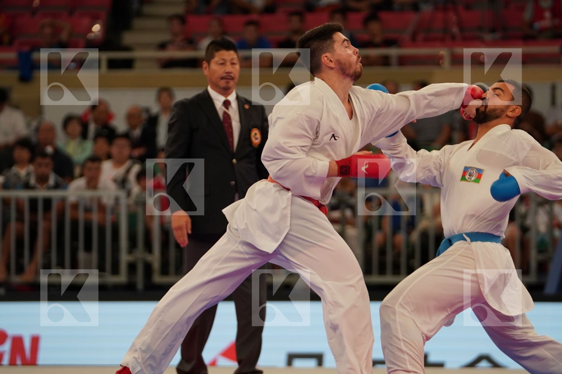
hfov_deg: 9.1
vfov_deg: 6.1
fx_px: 3528
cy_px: 187
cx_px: 281
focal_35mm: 226
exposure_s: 1/1000
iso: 1250
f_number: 2.8
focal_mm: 151
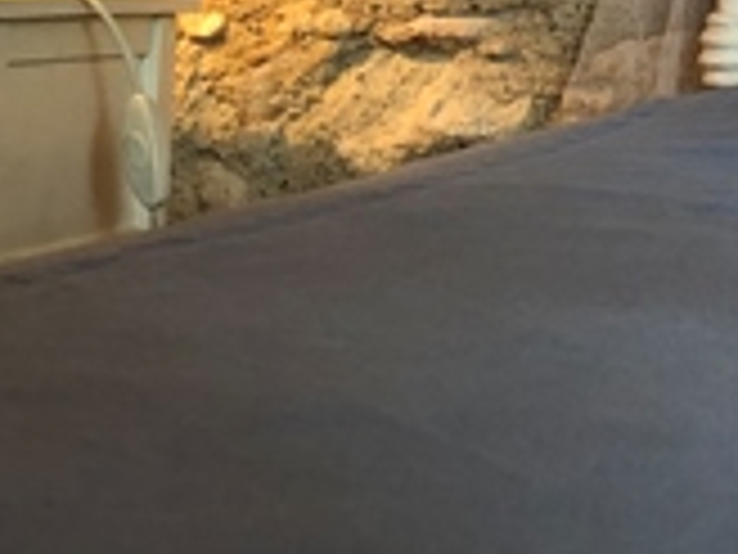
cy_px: -450
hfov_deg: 13.8
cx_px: 1004
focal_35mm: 137
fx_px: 2921
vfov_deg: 10.2
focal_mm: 4
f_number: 1.8
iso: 40
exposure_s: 1/20
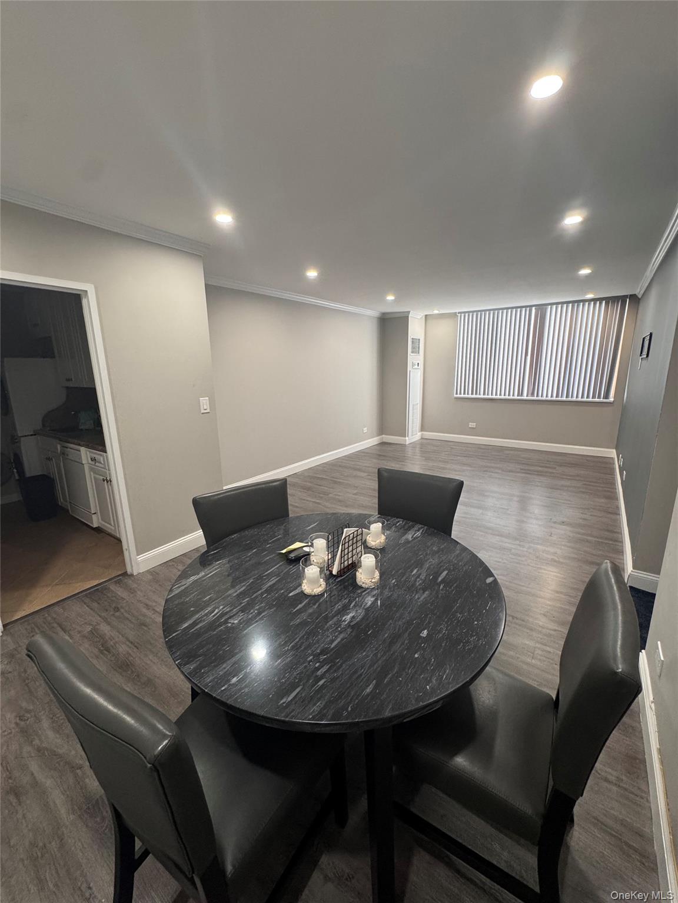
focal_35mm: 14
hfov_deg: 85.7
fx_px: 366
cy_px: 452
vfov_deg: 102.1
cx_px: 339
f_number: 2.2
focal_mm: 2.22
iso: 250
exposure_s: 1/60
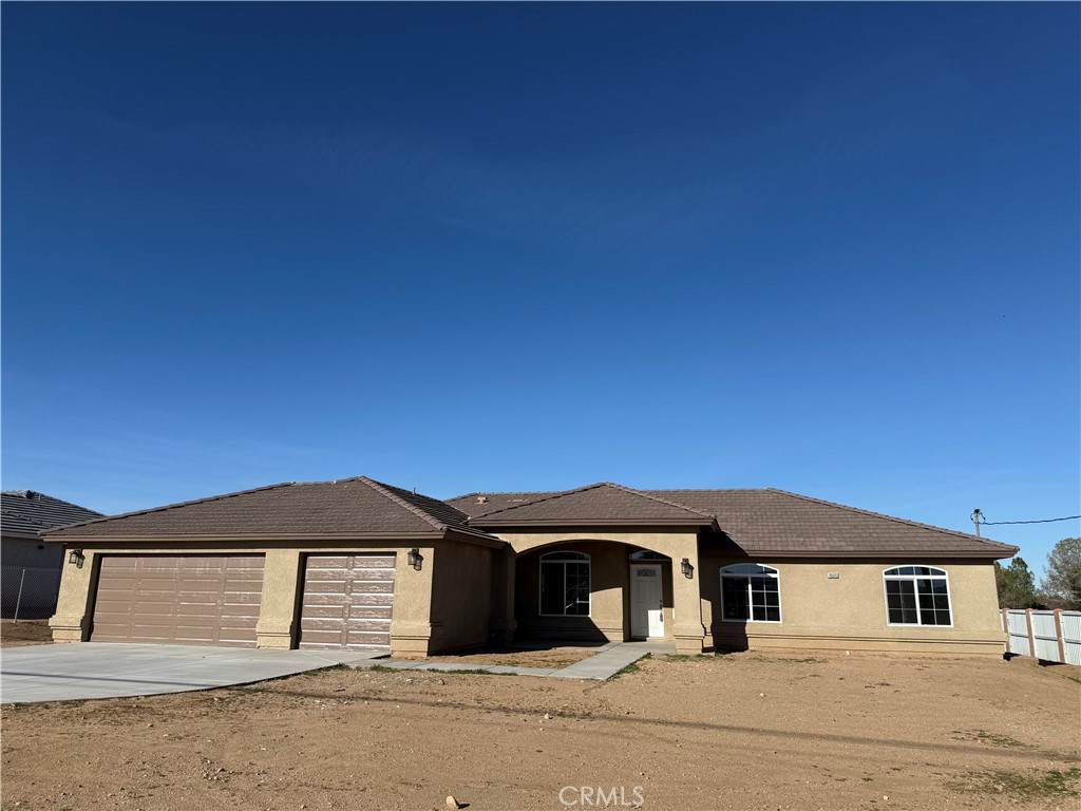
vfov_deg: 56.8
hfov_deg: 71.6
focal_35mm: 24
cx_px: 540
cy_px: 406
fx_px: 749
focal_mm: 6.76
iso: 80
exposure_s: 1/5714
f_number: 1.78
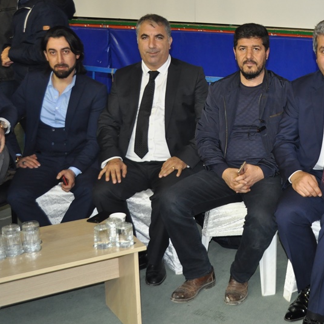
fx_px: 604
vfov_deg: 30.0
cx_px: 288
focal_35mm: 57
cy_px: 137
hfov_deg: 28.9
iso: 800
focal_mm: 24
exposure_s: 1/60
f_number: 4
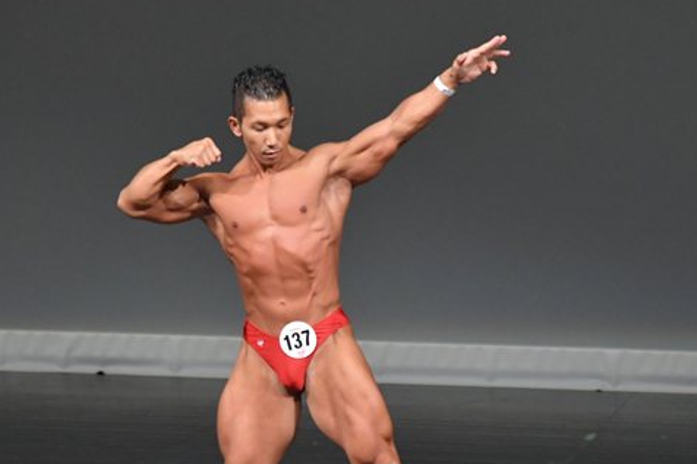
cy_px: 313
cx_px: 418
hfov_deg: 3.7
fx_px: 10877
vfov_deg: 2.4
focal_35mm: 562
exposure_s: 1/400
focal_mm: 230
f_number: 5.6
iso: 4000
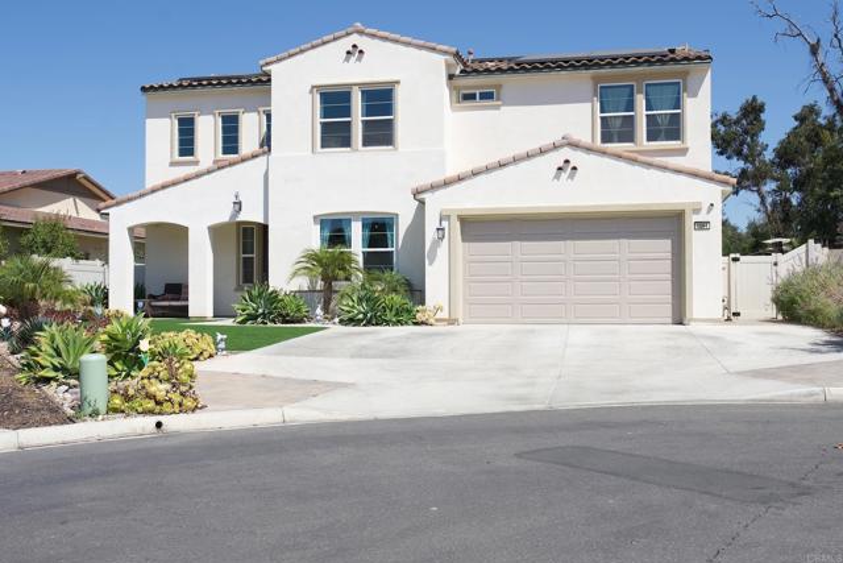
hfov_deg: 51.9
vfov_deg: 36.0
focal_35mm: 37
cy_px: 282
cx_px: 422
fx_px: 867
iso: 50
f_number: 7.1
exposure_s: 1/160
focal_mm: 25
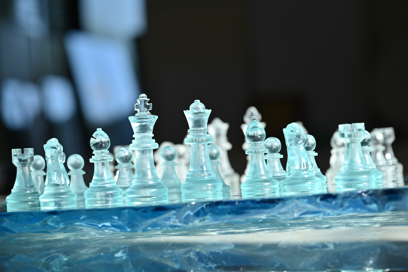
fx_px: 1031
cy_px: 136
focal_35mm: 91
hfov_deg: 22.4
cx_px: 204
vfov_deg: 15.0
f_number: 6.3
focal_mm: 91
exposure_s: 1/500
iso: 250
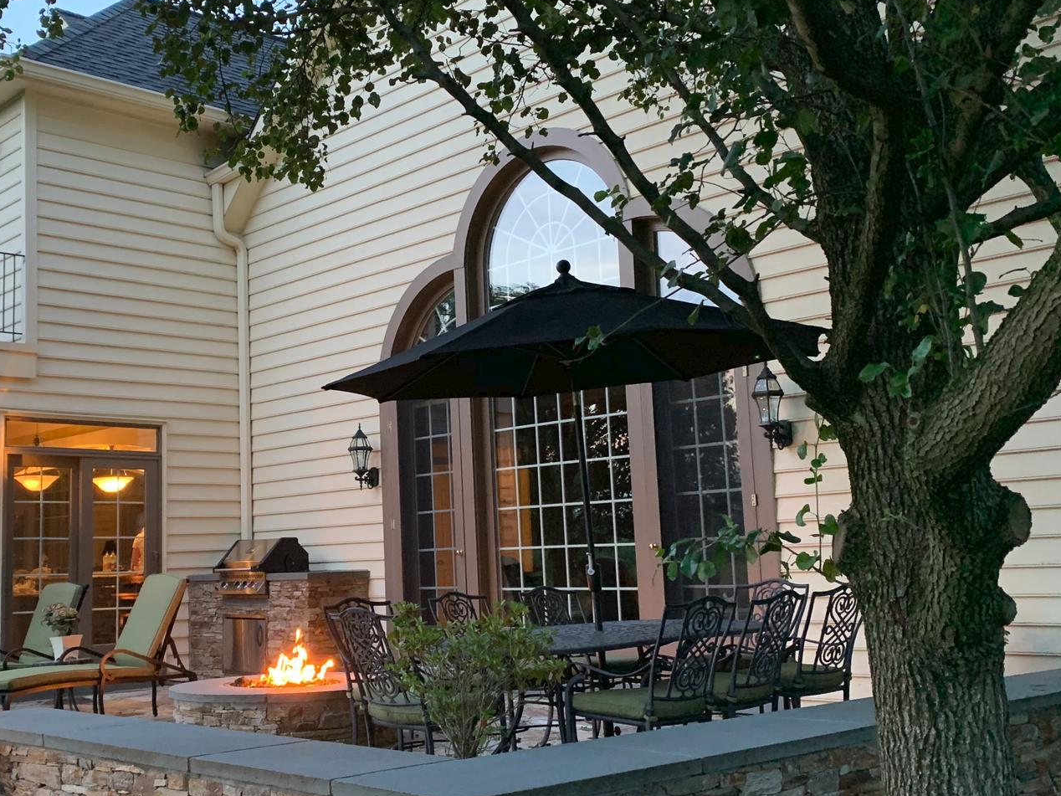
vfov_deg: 34.3
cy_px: 416
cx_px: 380
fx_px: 1287
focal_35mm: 42
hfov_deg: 44.3
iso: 400
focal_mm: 4.25
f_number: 1.8
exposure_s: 1/60
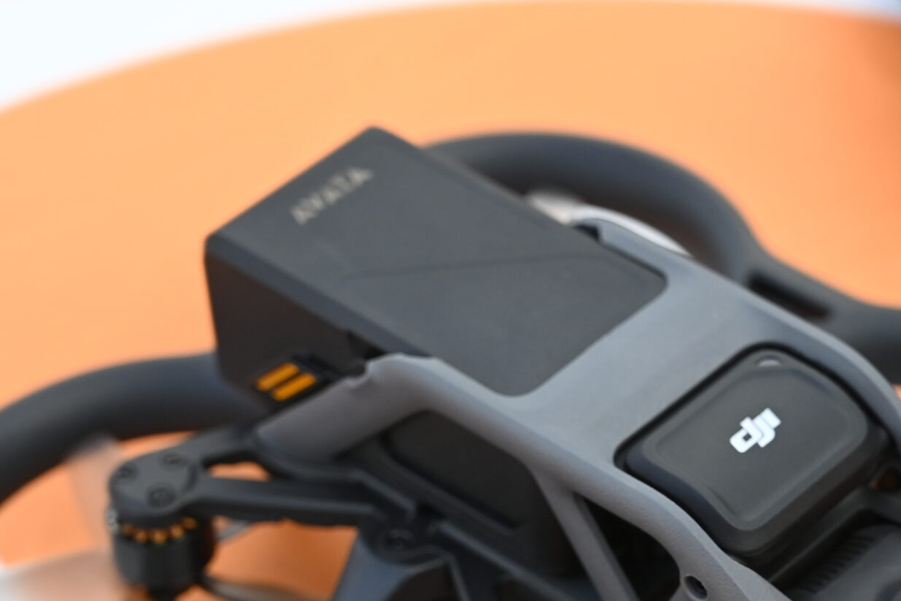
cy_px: 456
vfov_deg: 9.4
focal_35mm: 145
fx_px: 3628
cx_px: 607
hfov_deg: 14.1
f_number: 5
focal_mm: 70
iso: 1000
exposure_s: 1/800
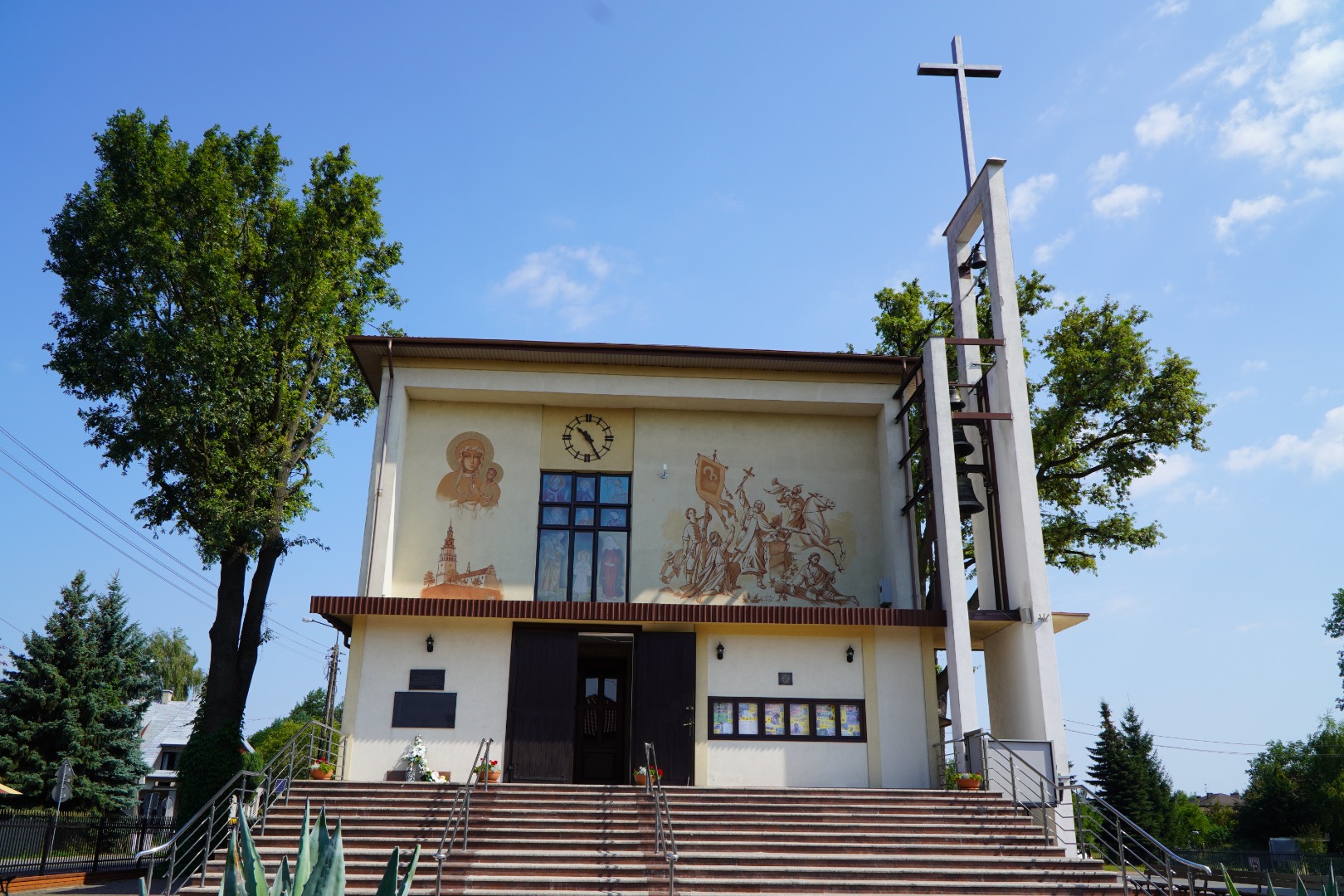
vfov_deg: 47.9
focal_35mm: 27
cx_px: 672
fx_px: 1008
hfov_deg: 67.4
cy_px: 448
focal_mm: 18
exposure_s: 1/160
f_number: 10
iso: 100
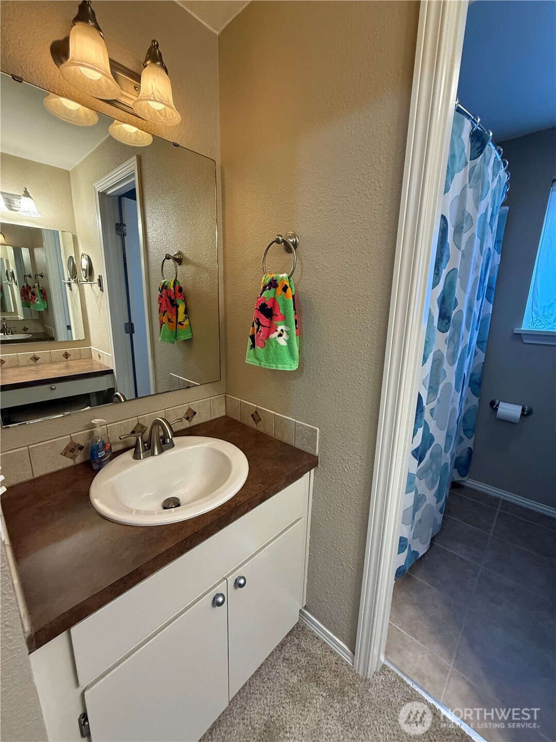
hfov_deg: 85.7
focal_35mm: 14
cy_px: 371
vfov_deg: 102.1
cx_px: 278
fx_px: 300
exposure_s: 1/60
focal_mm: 2.22
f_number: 2.2
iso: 320
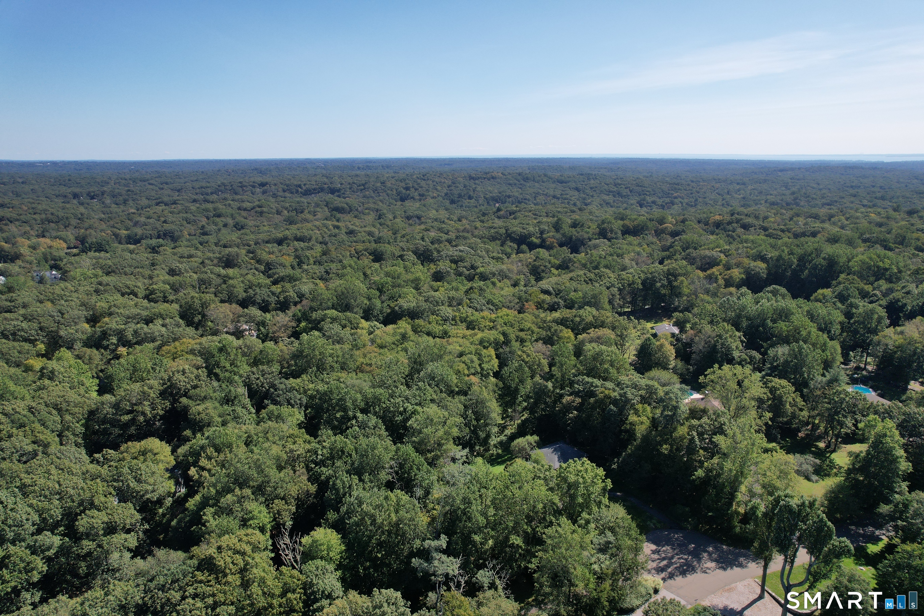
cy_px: 308
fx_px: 565
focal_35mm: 22
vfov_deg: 57.2
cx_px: 462
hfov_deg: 78.6
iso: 100
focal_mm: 8.38
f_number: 2.8
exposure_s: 1/2000
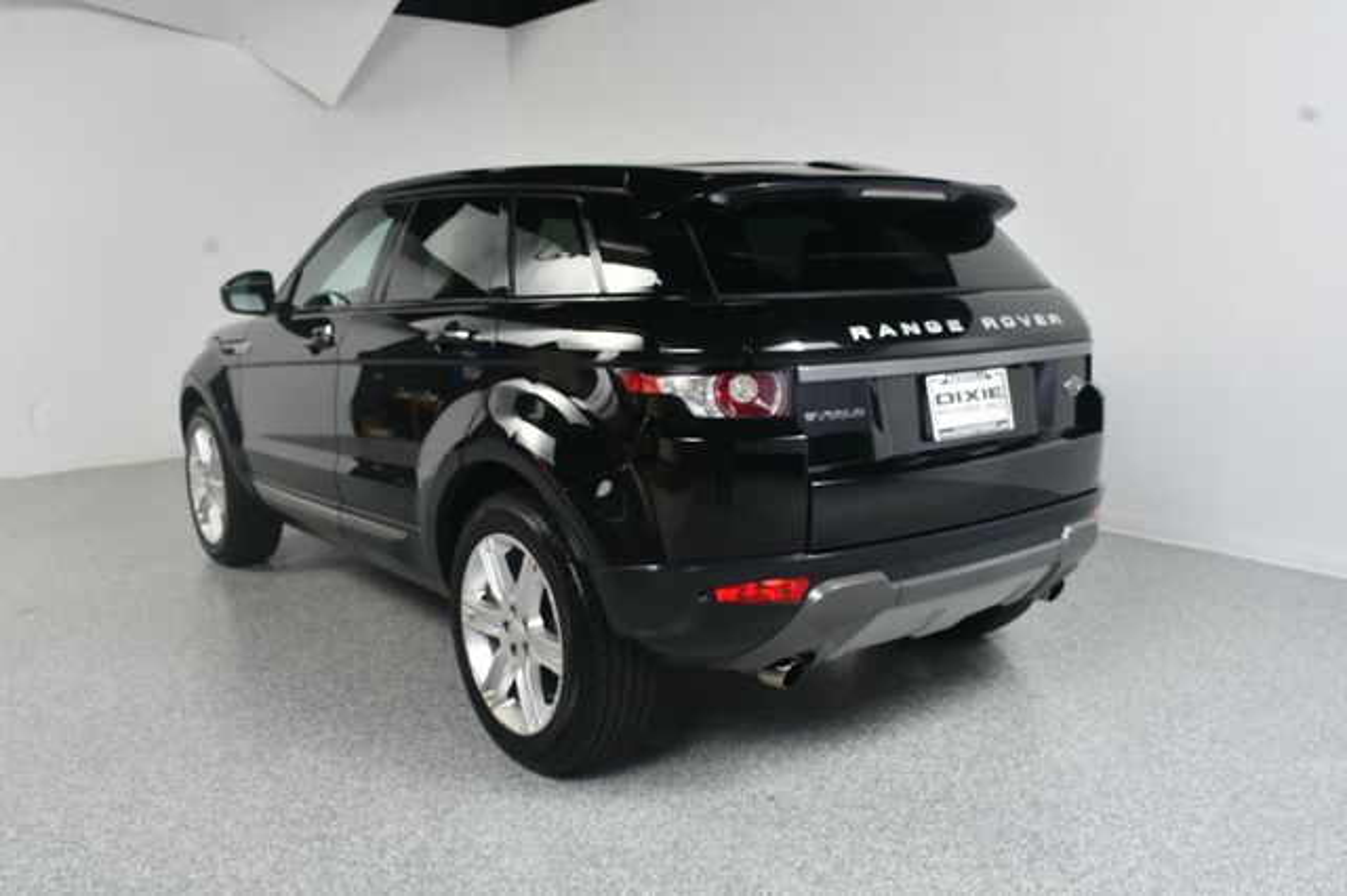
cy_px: 448
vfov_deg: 43.6
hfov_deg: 62.0
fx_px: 1122
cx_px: 674
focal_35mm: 30
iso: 100
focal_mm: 20
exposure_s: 1/160
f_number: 9
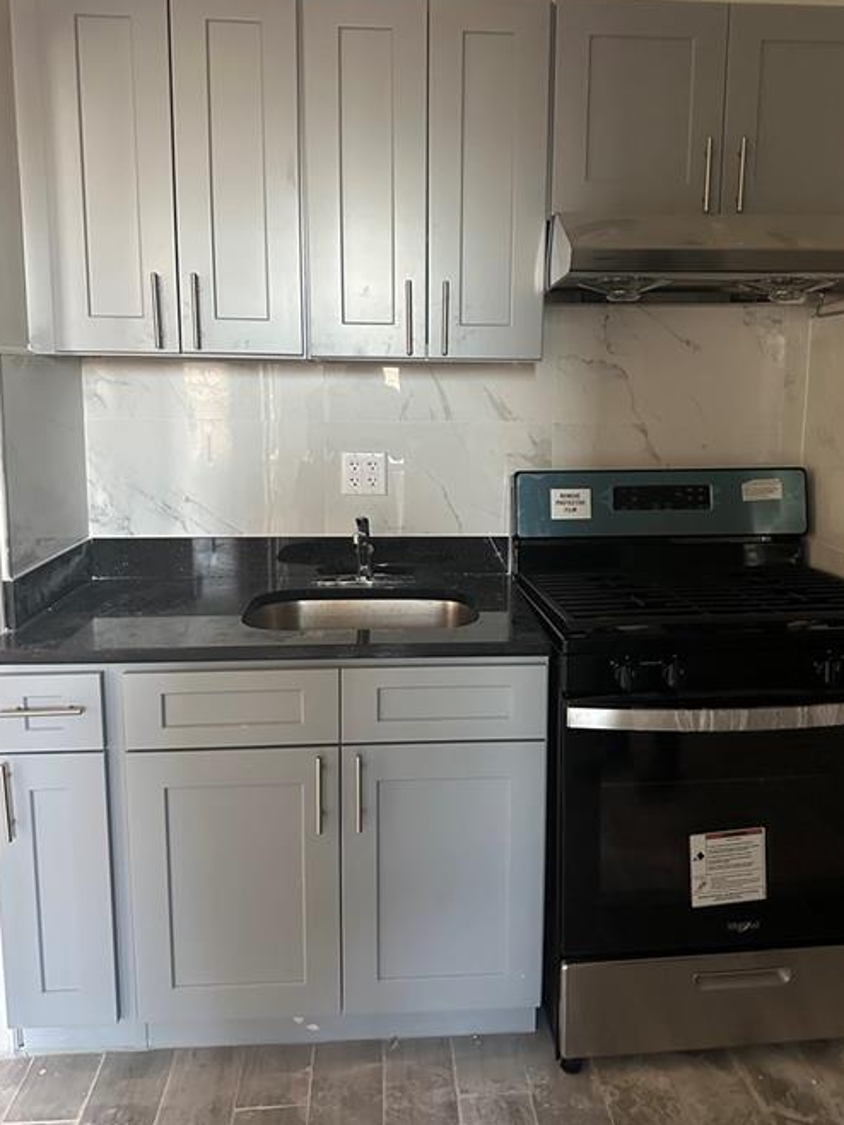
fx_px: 910
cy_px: 504
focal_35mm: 28
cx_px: 456
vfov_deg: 63.3
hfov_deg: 49.7
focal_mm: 6.86
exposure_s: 1/60
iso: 800
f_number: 1.78
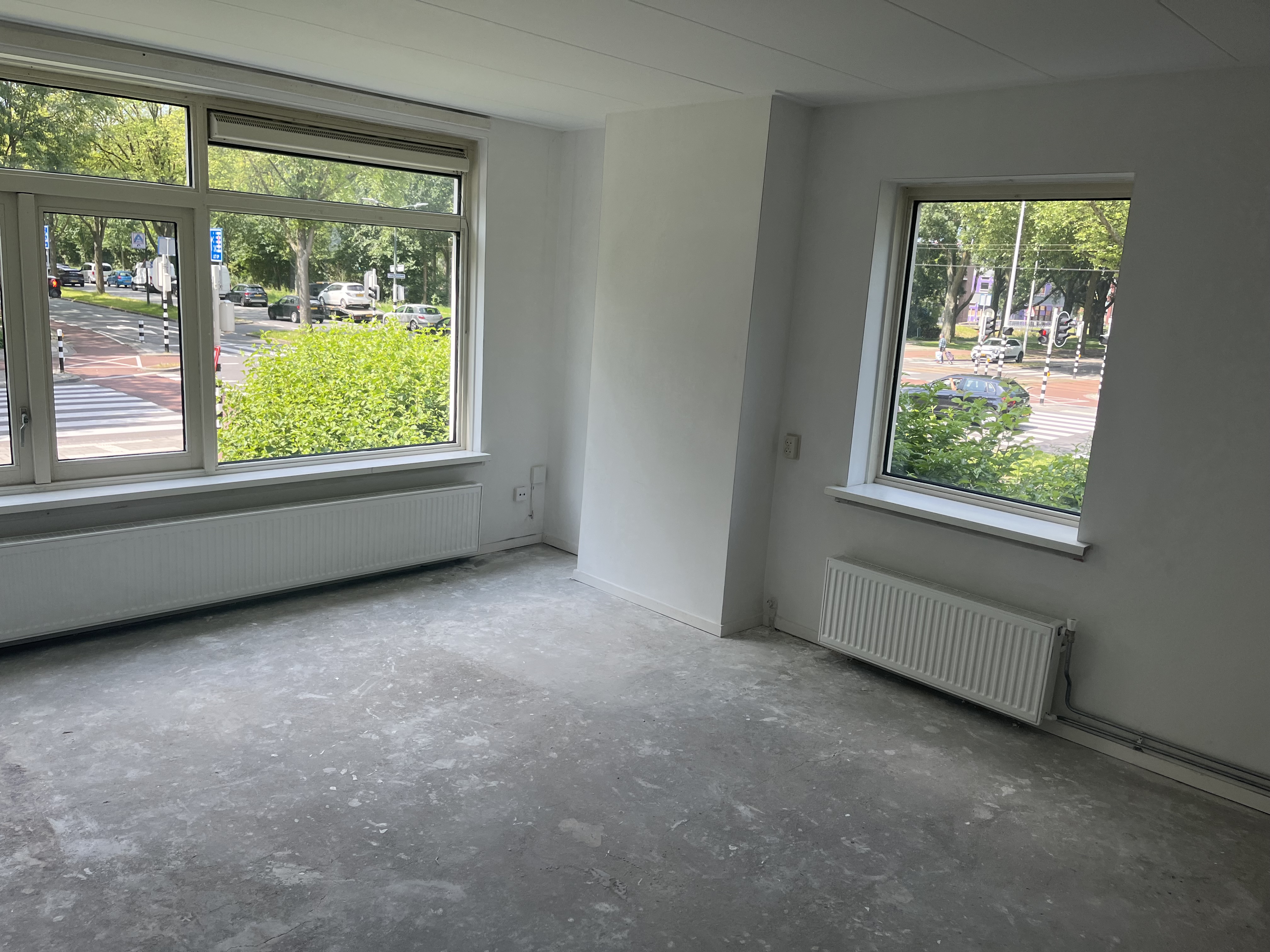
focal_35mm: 26
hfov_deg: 67.3
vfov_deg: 53.1
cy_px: 476
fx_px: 954
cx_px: 635
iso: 50
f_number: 1.6
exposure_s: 1/532
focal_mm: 5.1
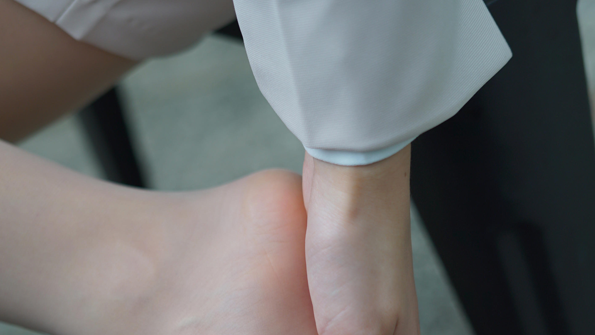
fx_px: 1246
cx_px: 297
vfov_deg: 14.7
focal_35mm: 79
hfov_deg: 26.9
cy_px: 414
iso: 100
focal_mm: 50
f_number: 2.8
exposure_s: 1/80
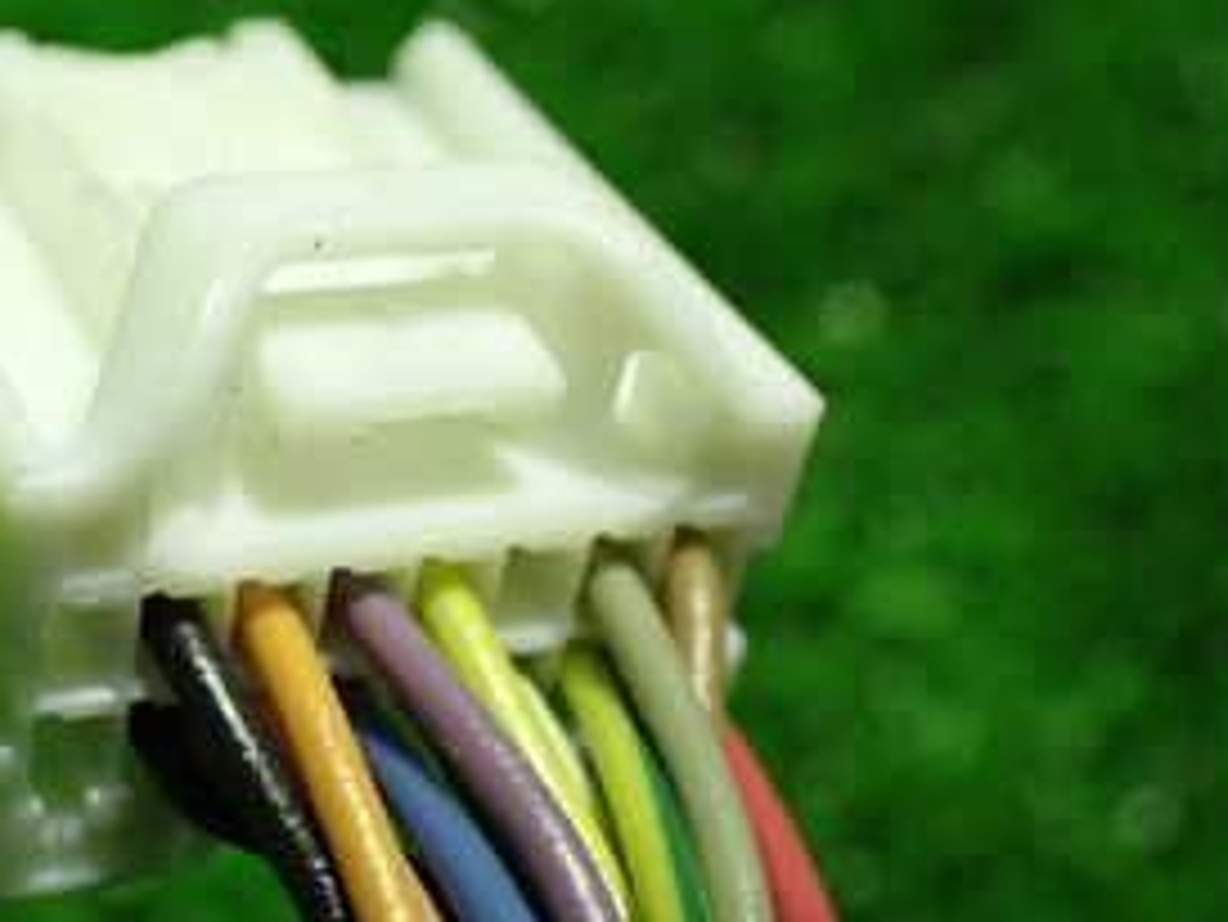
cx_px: 189
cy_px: 643
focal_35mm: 66
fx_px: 2342
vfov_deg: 22.1
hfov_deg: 28.5
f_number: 2.3
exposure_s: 1/50
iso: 800
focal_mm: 5.4
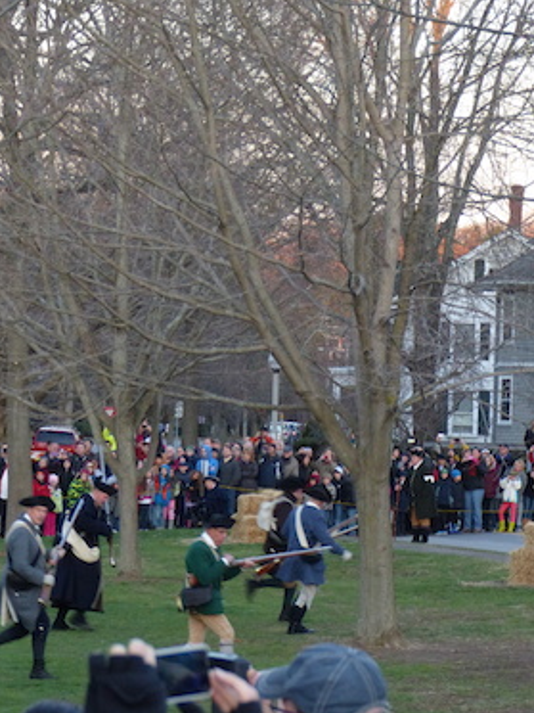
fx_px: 4422
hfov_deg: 6.9
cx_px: 447
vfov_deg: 9.2
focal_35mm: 215
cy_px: 366
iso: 320
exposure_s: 1/80
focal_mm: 27
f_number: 2.8
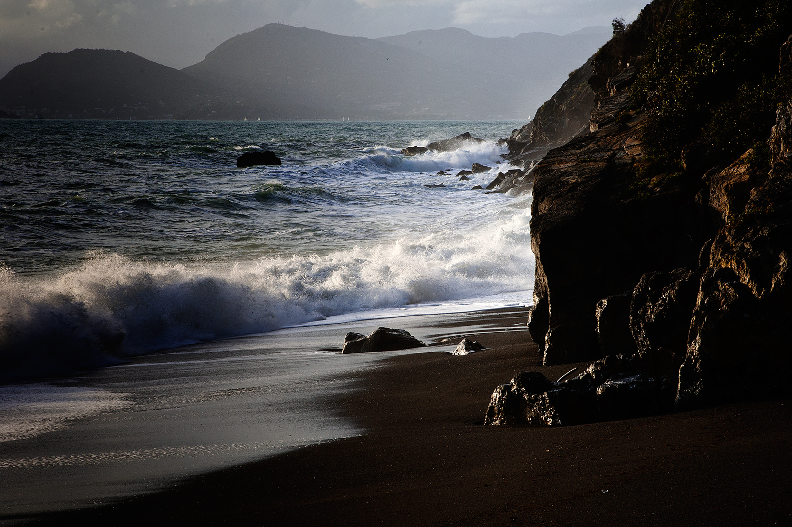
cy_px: 264
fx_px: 2155
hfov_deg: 20.8
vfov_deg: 13.9
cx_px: 396
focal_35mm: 98
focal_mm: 98
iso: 250
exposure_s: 1/160
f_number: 16
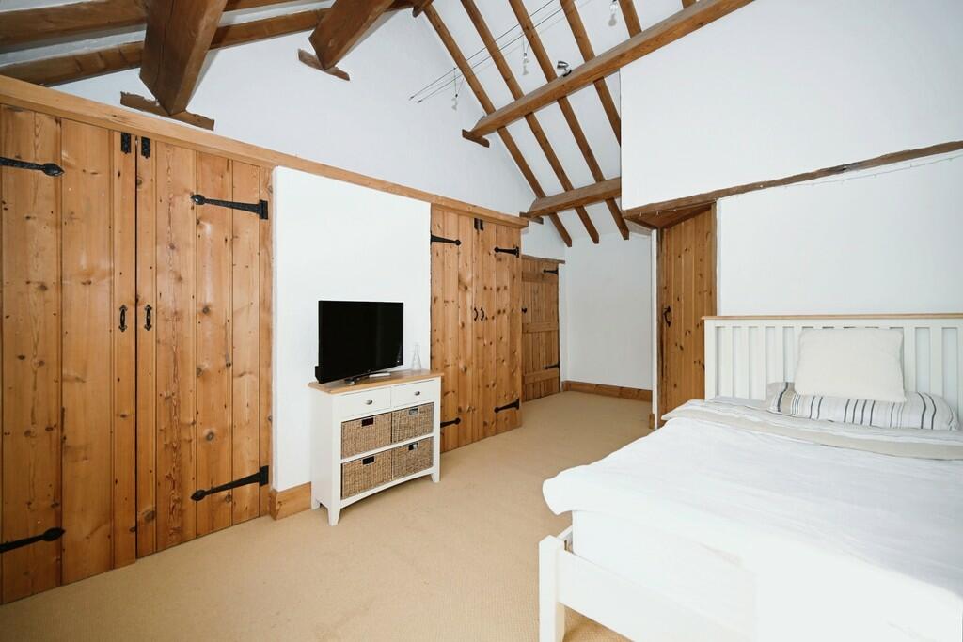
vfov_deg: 81.2
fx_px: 375
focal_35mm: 14
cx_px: 482
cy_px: 321
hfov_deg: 104.2
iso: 220
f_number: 4
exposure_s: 1/60
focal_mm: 14
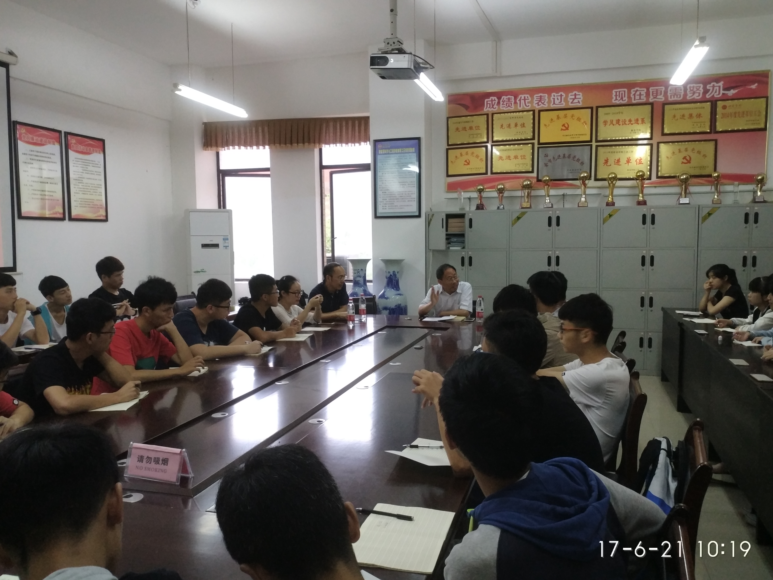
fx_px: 603
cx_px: 386
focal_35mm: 27
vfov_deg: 51.4
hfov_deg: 65.3
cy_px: 290
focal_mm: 4.73
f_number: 2.2
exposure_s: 1/25
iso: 500
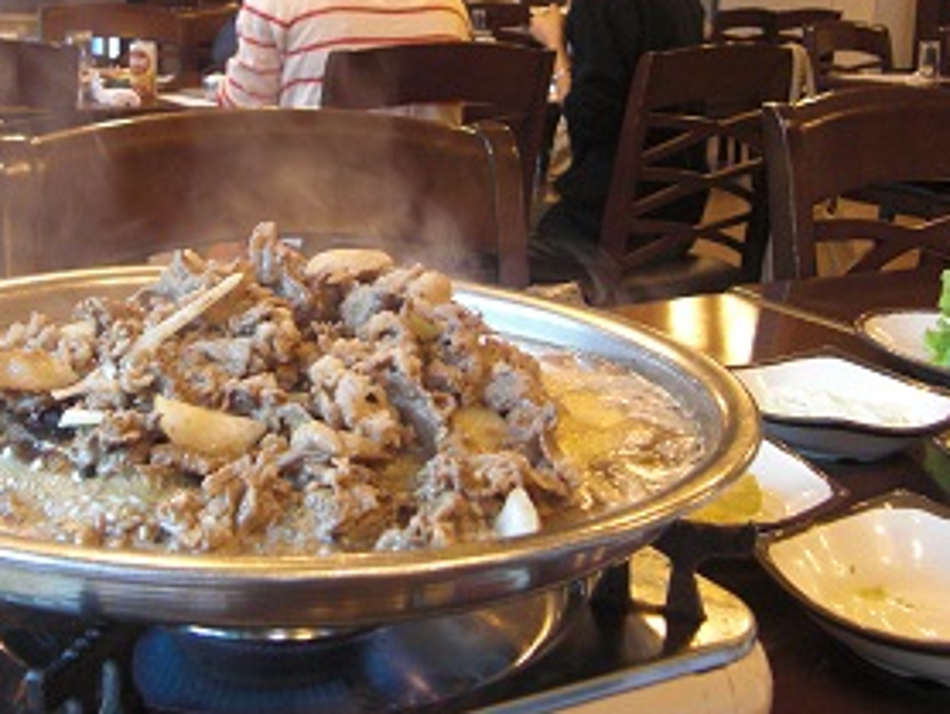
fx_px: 1428
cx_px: 349
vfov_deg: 27.7
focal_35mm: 52
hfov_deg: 36.5
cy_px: 183
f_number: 2.7
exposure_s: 1/25
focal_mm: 5.8
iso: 200
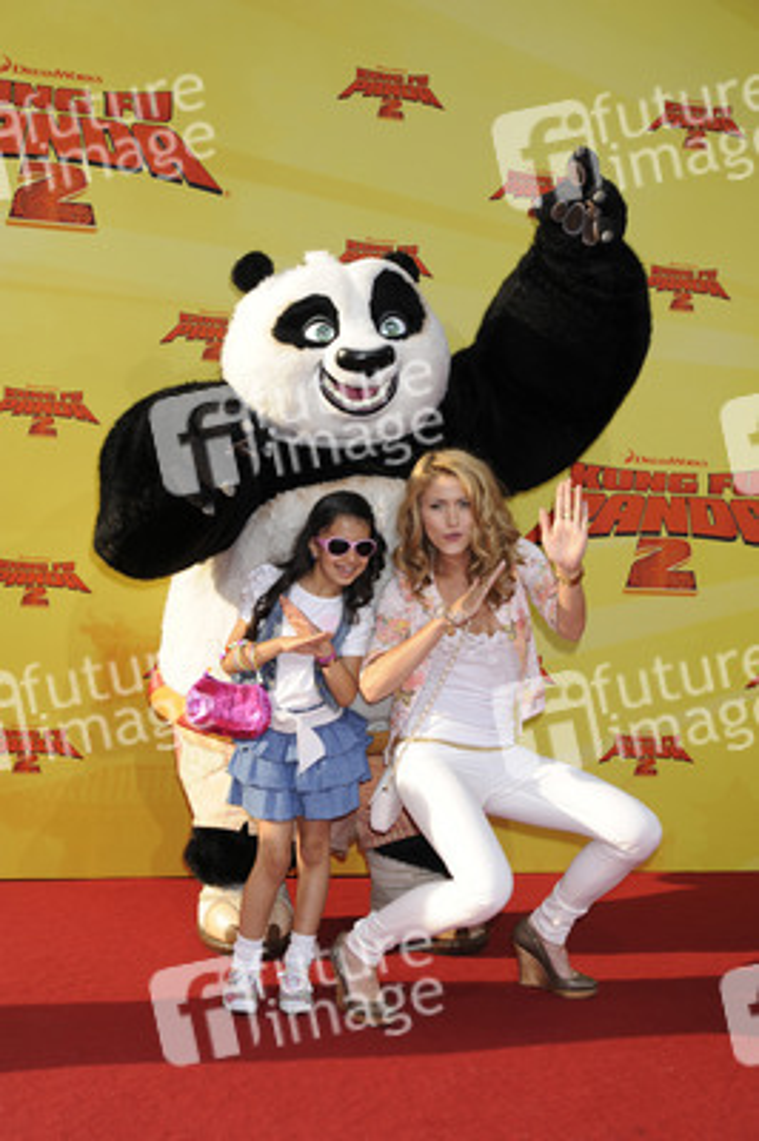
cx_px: 380
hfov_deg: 26.9
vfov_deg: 39.6
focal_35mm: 50
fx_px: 1584
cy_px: 570
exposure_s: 1/250
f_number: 7.1
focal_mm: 50
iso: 250
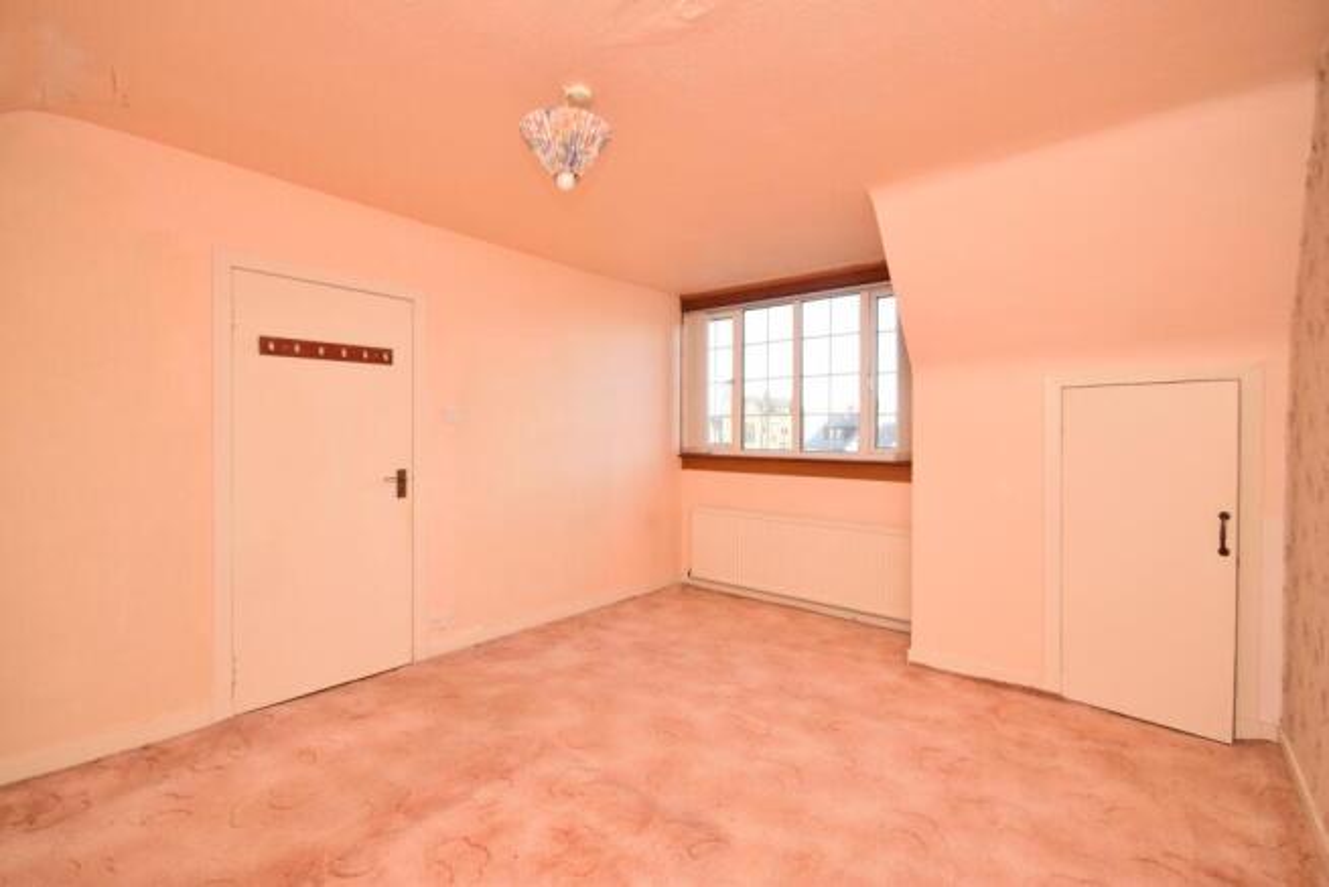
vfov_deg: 77.4
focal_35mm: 15
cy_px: 444
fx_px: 554
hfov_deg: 100.4
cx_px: 664
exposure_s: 1/80
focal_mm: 10
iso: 800
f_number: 8
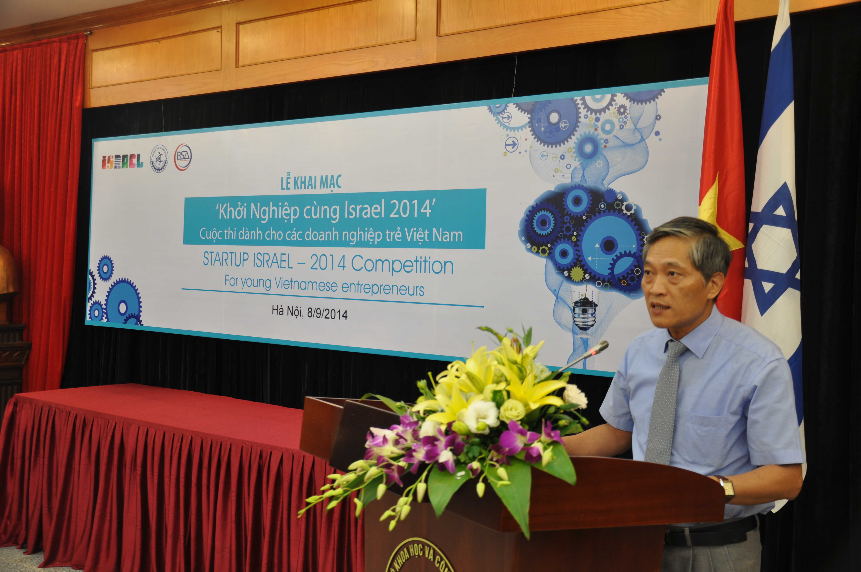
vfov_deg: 35.4
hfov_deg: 51.3
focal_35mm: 38
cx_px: 430
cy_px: 286
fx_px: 896
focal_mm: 25
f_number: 4
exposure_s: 1/13
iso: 200
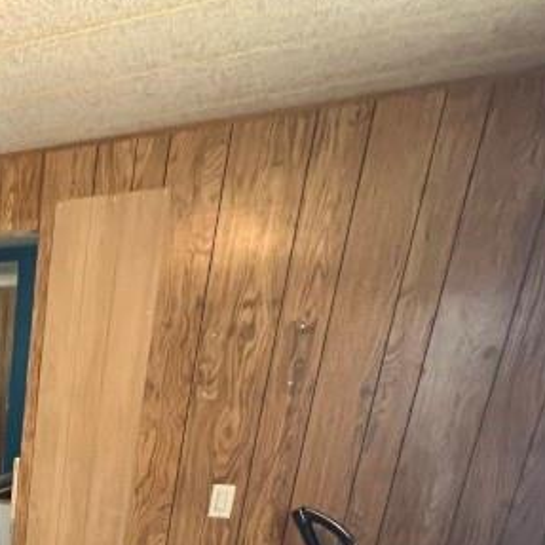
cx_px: -188
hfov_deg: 30.7
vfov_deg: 32.3
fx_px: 730
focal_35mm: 41
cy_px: 686
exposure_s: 1/60
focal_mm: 1.57
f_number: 1.8
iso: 640
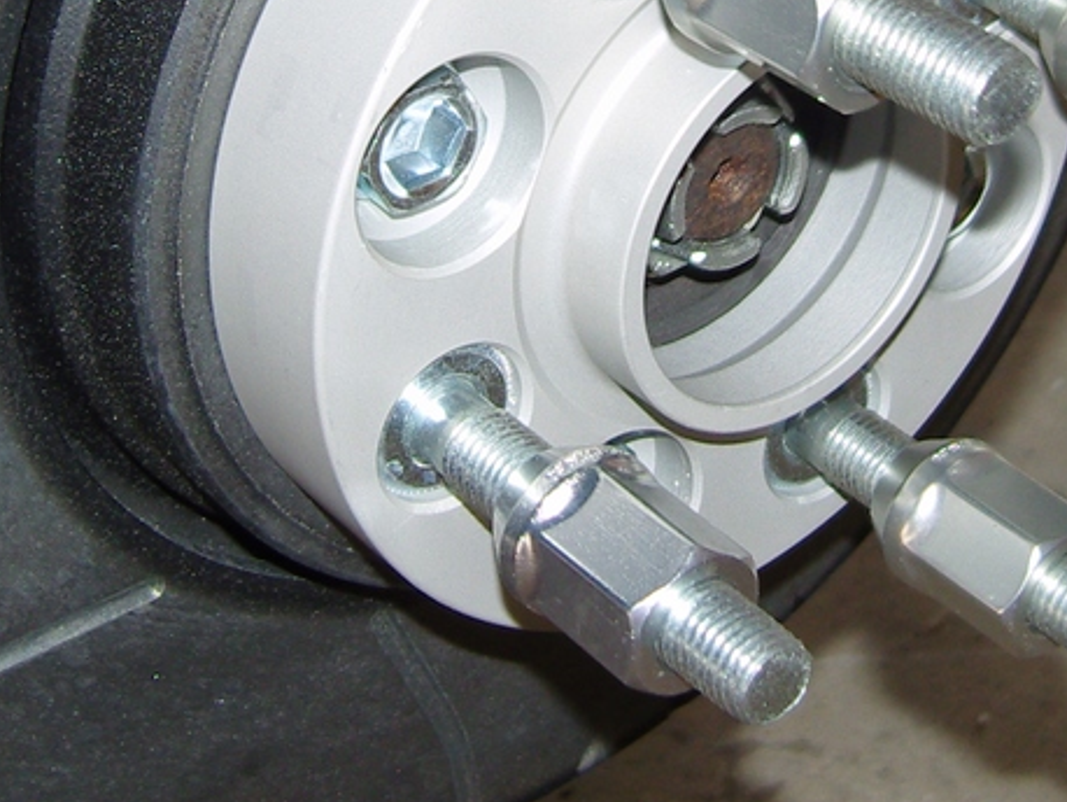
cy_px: -96
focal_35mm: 95
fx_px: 2930
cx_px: 634
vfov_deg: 15.2
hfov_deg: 20.6
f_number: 2.8
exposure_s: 1/40
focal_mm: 7.3
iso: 100
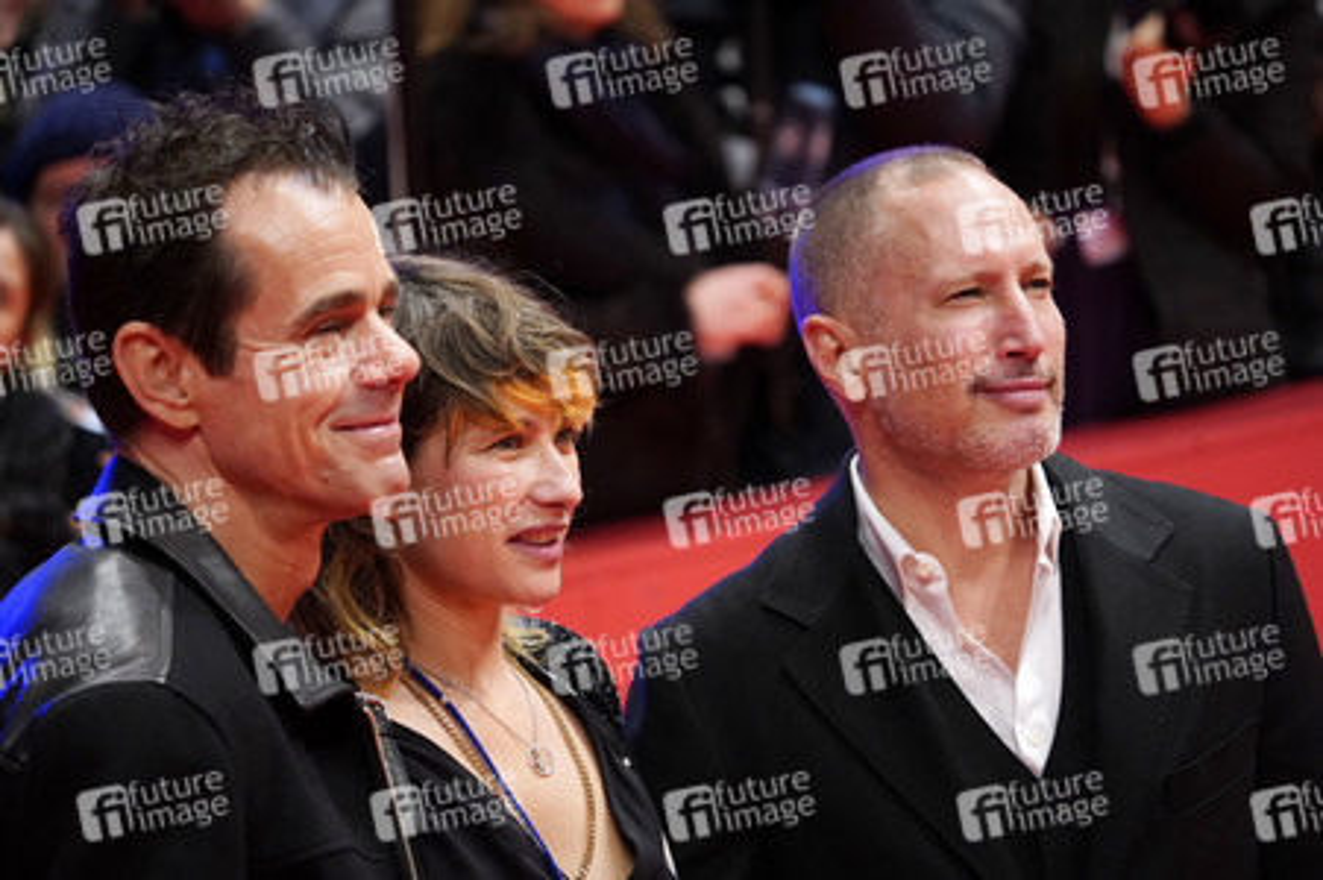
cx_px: 662
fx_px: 7344
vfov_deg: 6.9
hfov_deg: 10.3
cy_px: 440
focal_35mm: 200
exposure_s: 1/200
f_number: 5.6
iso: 5000
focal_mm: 200
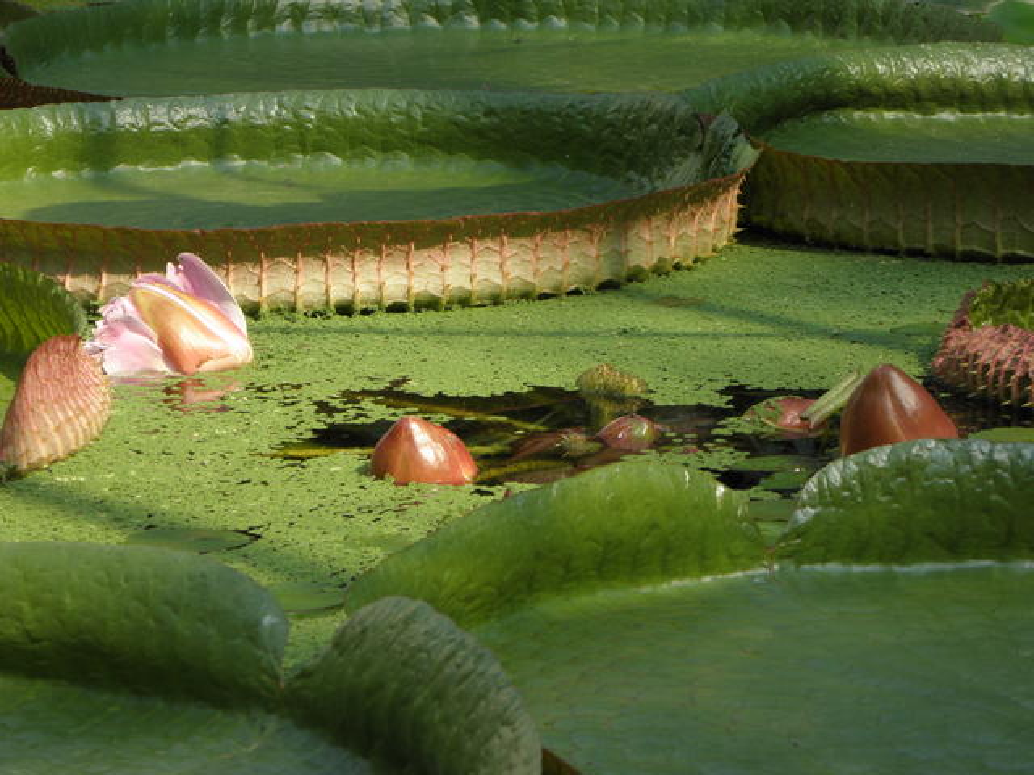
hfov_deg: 13.7
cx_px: 517
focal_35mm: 144
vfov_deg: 10.3
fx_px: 4301
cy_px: 388
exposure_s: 1/200
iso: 64
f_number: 4.4
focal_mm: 25.65
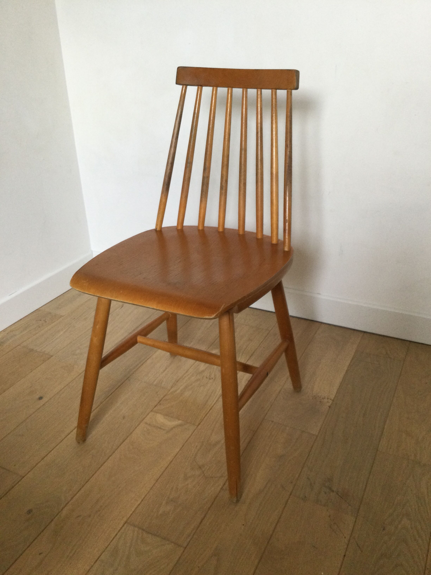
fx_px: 515
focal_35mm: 31
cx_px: 216
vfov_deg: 58.4
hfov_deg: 45.4
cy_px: 288
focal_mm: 3.3
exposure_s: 1/33
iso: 100
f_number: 2.4
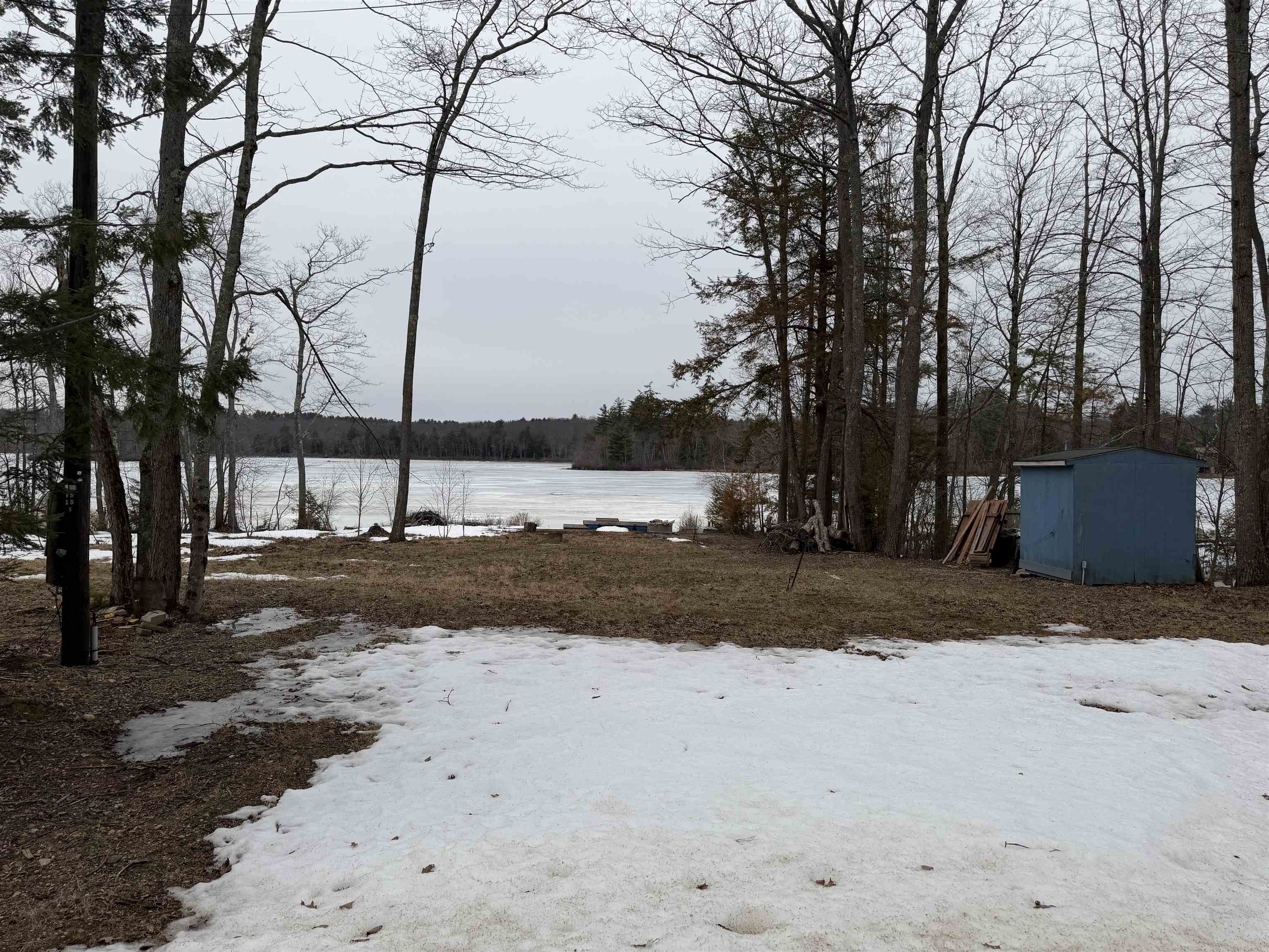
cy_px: 476
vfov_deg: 56.8
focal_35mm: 24
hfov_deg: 71.6
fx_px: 880
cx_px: 634
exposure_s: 1/6711
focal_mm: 6.76
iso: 80
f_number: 1.78
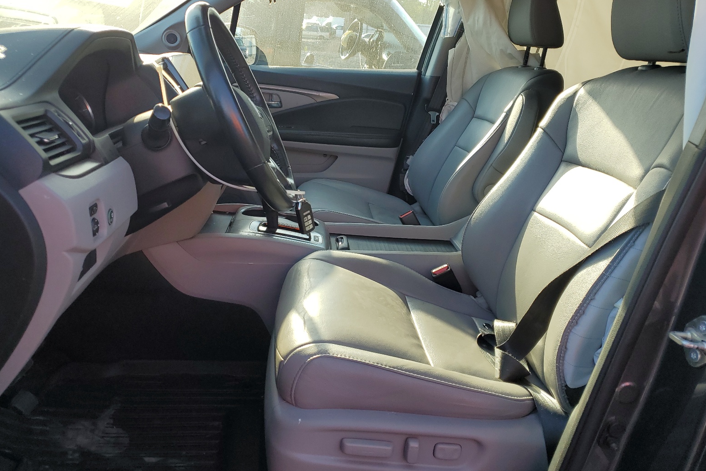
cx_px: 356
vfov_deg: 46.4
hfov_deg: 65.5
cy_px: 218
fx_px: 549
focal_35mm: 28
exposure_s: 1/588
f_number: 1.5
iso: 50
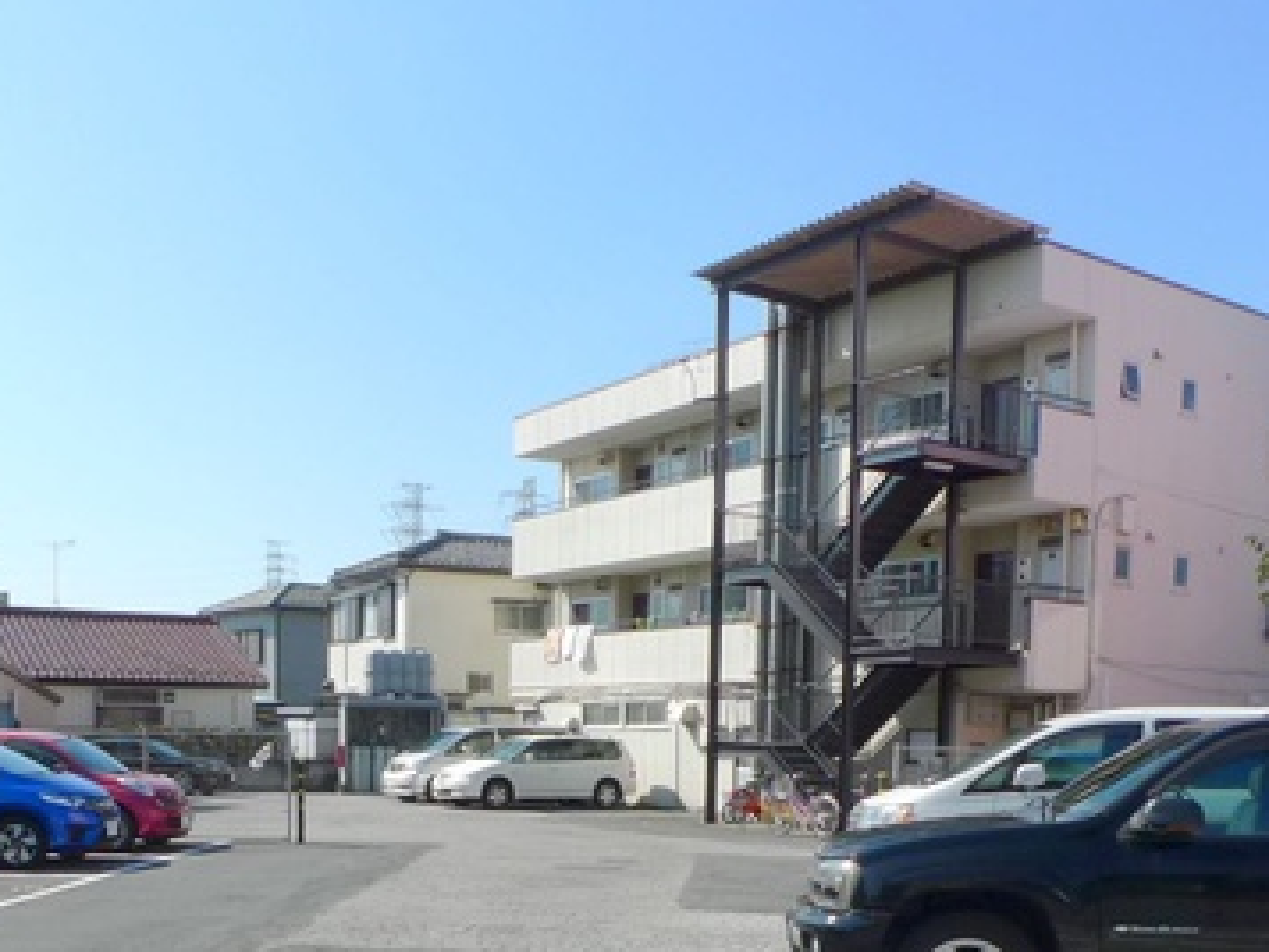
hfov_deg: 40.2
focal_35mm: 47
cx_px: 480
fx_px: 1724
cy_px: 904
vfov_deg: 29.3
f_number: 4
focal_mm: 5.1
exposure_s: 1/800
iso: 80
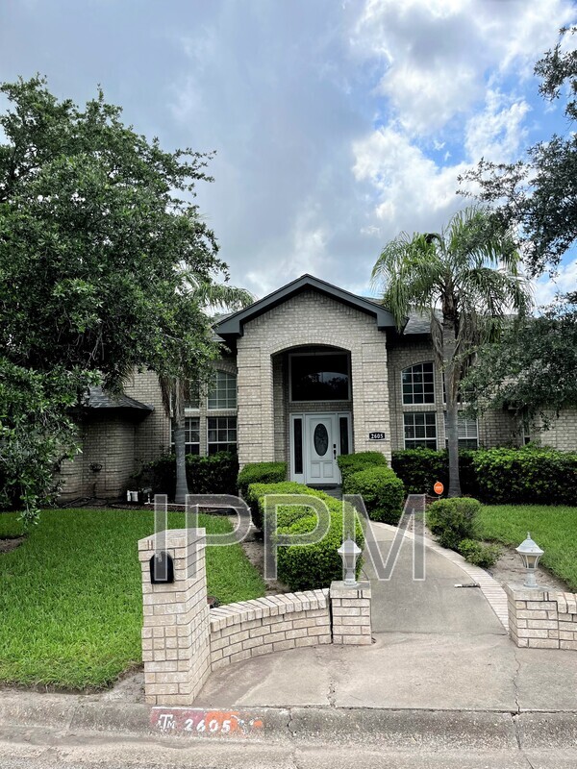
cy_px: 384
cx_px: 288
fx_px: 578
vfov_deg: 67.3
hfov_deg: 53.1
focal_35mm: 26
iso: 50
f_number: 1.6
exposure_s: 1/2967
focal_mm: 5.1
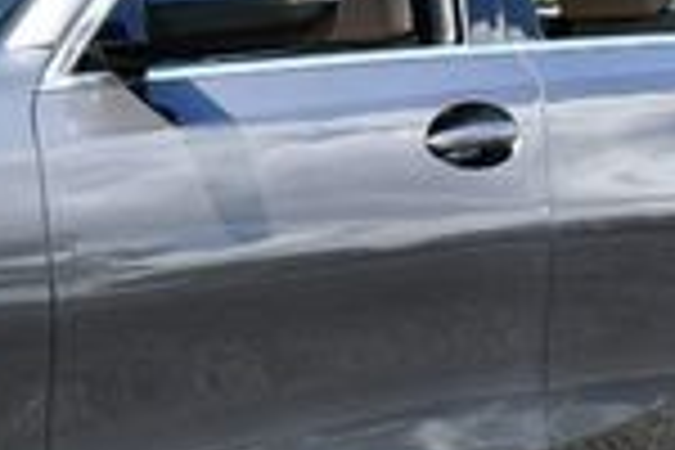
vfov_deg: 7.3
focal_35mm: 188
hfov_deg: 10.7
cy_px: 104
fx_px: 3525
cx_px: -207
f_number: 8
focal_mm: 22
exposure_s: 1/250
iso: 180
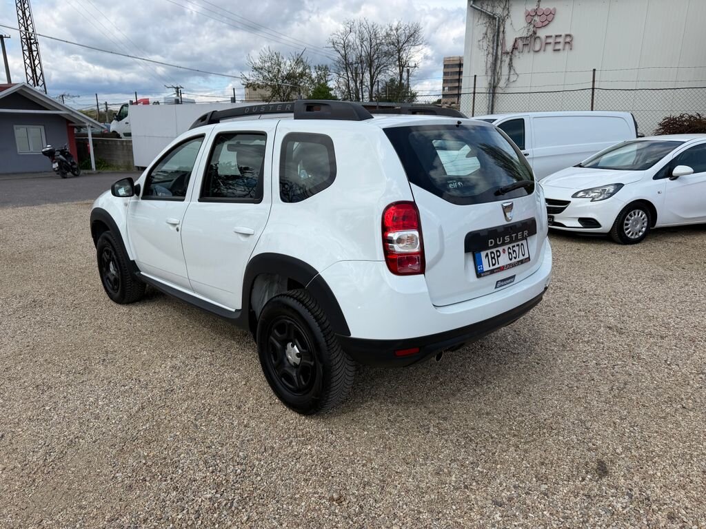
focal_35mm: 24
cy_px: 264
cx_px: 353
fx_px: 489
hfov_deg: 71.6
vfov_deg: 56.8
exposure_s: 1/5714
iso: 80
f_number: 1.78
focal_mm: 6.76
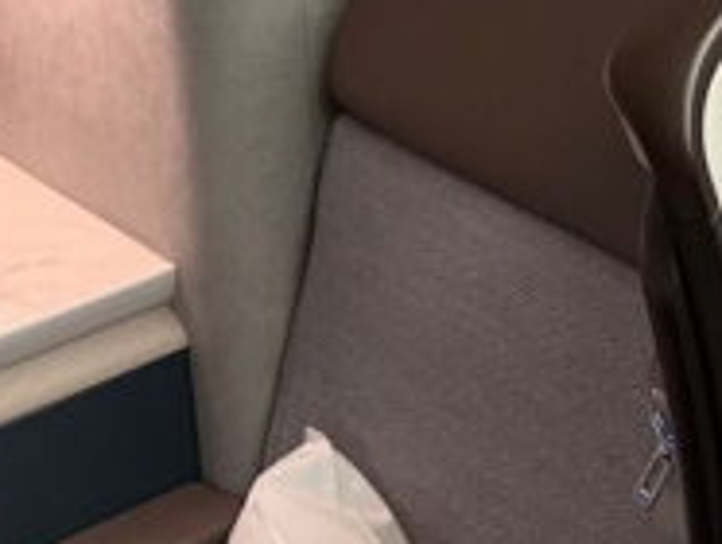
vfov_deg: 14.2
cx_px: 881
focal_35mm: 99
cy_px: -221
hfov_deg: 18.7
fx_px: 2068
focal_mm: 6.76
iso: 400
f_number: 1.78
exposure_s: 1/54
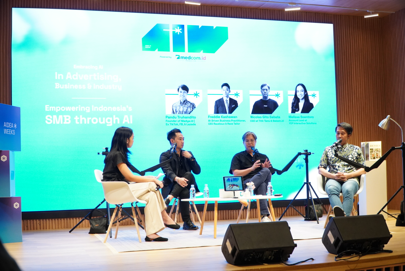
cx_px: 202
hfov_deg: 43.6
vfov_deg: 29.9
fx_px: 507
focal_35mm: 45
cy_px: 136
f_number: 4
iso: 1600
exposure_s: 1/100
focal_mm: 30
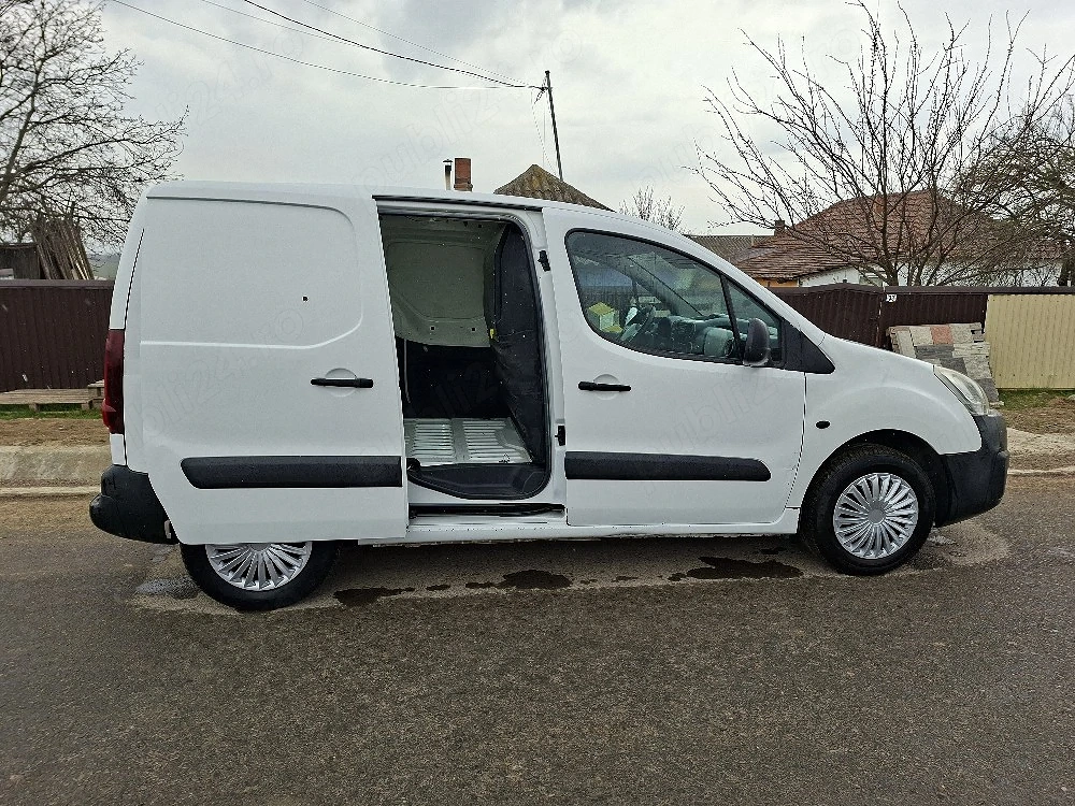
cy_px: 403
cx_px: 538
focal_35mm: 23
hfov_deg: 73.9
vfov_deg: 58.9
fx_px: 714
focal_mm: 5.54
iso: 50
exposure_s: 1/1429
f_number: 1.8
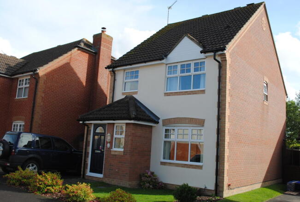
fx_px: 276
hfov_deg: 57.1
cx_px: 150
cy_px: 101
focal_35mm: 33
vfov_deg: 40.1
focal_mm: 22
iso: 100
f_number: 7.1
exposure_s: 1/200
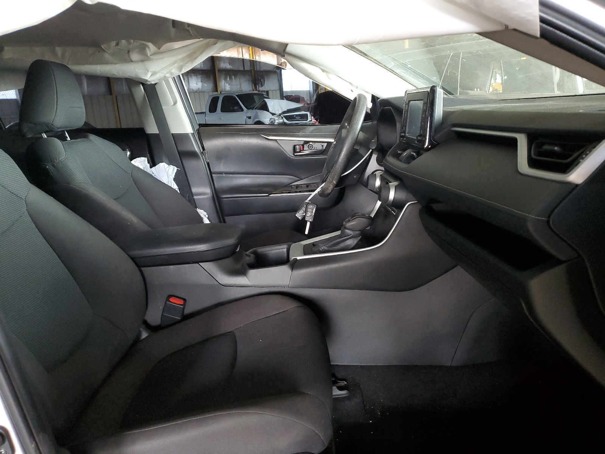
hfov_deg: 67.3
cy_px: 227
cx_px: 302
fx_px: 454
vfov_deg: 53.1
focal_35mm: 26
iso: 285
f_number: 1.5
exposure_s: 1/60.2
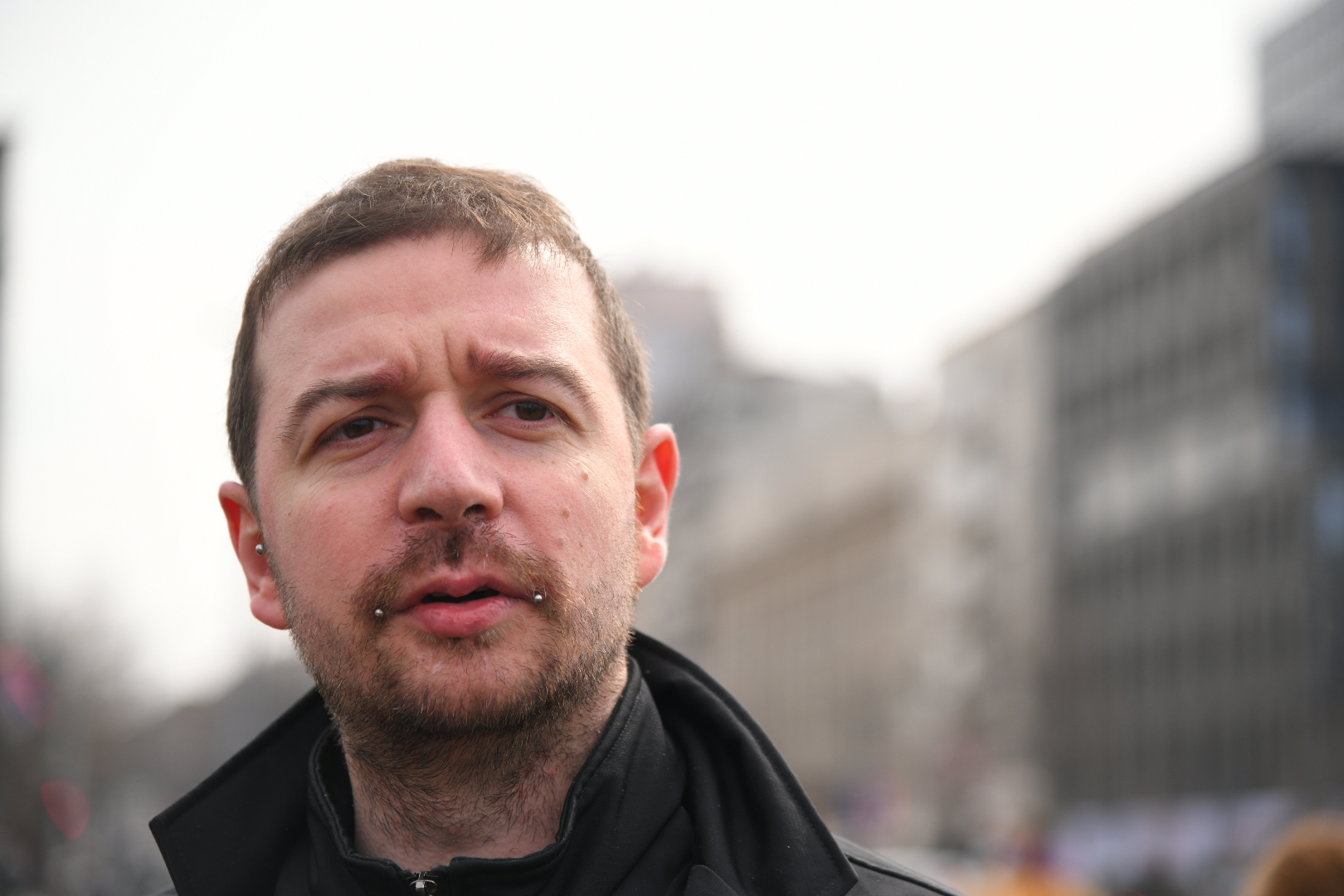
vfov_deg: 11.4
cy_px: 448
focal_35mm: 120
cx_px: 672
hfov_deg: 17.1
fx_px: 4480
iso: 400
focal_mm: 120
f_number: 4
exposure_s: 1/1600
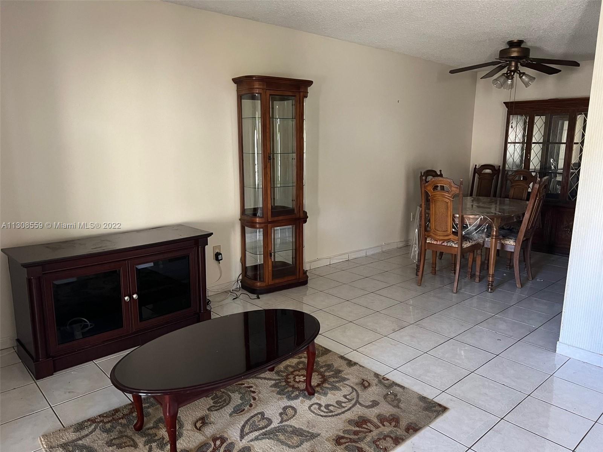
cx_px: 302
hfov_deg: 67.3
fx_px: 453
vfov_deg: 53.1
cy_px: 226
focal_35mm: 26
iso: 500
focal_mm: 5.7
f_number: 1.5
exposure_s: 1/60
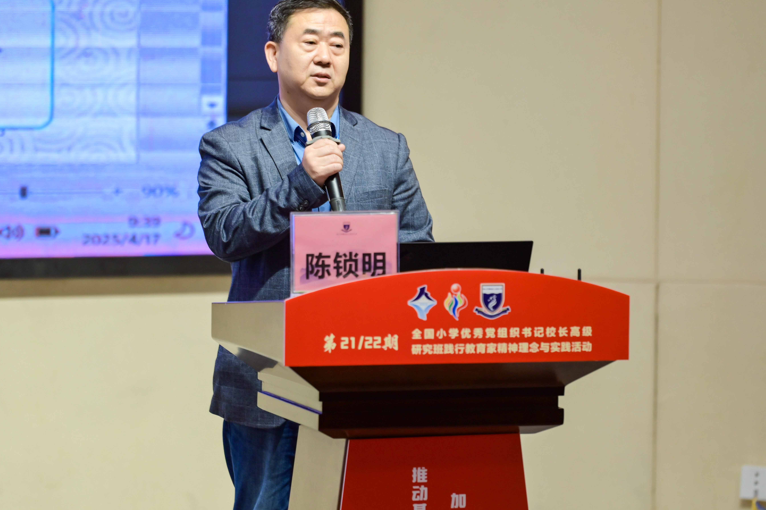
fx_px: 4763
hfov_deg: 9.2
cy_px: 240
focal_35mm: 224
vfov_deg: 6.1
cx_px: 418
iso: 1250
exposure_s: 1/400
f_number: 2.8
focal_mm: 200
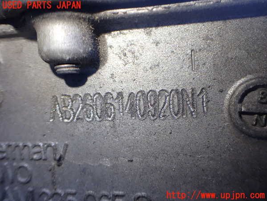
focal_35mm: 30
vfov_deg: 46.8
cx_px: 134
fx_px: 231
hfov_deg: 60.0
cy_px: 100
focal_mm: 5.4
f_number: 2.3
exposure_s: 1/125
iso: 200
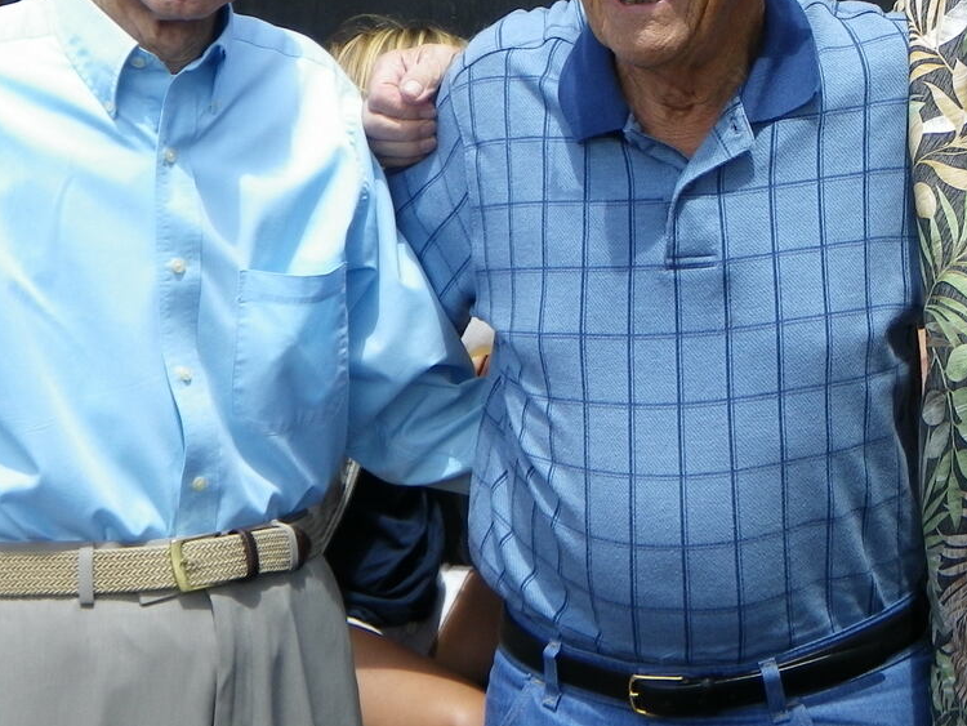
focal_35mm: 102
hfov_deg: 19.1
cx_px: 714
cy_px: 78
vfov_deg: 14.4
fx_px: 2850
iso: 80
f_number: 4.4
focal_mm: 9.1
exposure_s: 1/200
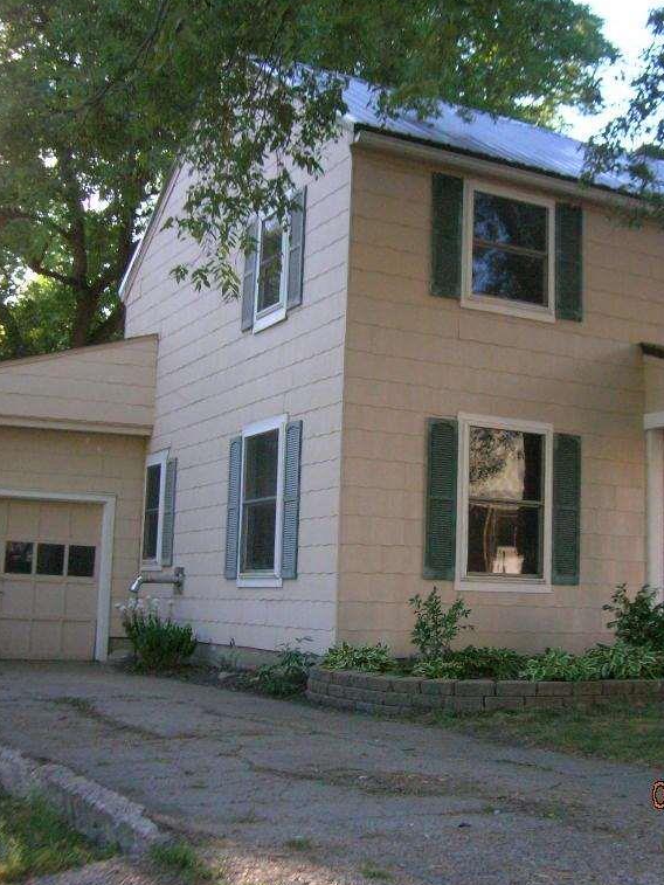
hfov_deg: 31.1
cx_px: 479
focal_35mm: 46
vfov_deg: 41.2
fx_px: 1176
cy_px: 441
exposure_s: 1/291
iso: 200
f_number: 2.9
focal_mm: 5.7
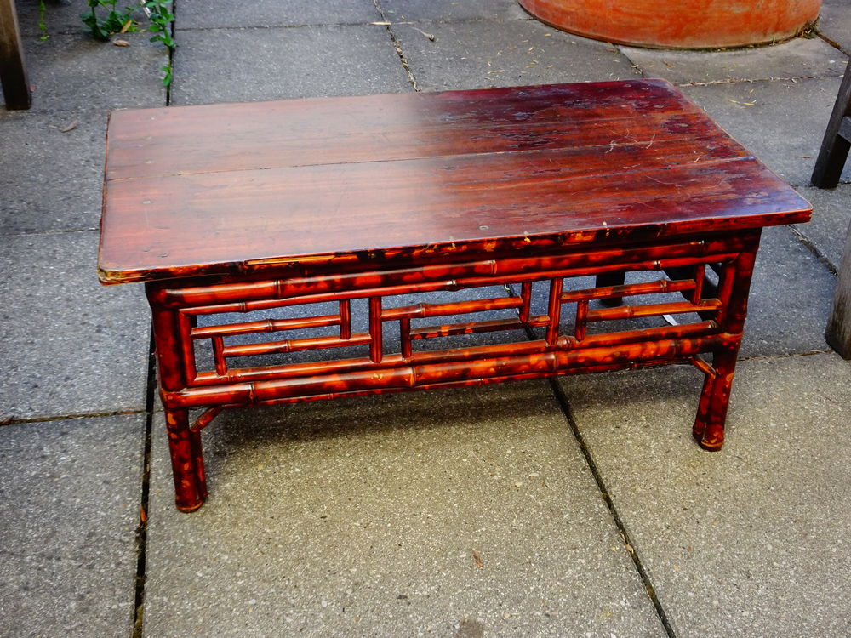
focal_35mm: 44
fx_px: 1082
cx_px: 426
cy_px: 319
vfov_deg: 32.9
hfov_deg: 42.9
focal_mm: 7.58
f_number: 4.5
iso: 200
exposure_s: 1/100
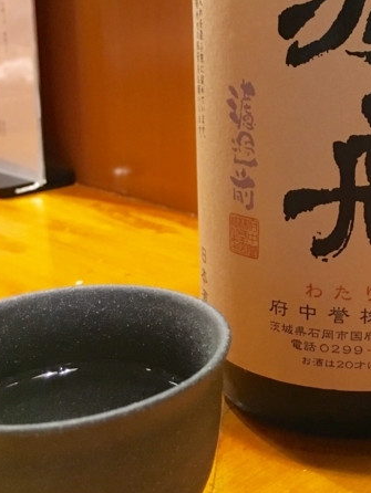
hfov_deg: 27.5
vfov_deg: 36.2
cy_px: 140
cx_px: 299
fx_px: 742
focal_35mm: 52
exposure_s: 1/20
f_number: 2.2
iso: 200
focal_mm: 4.15
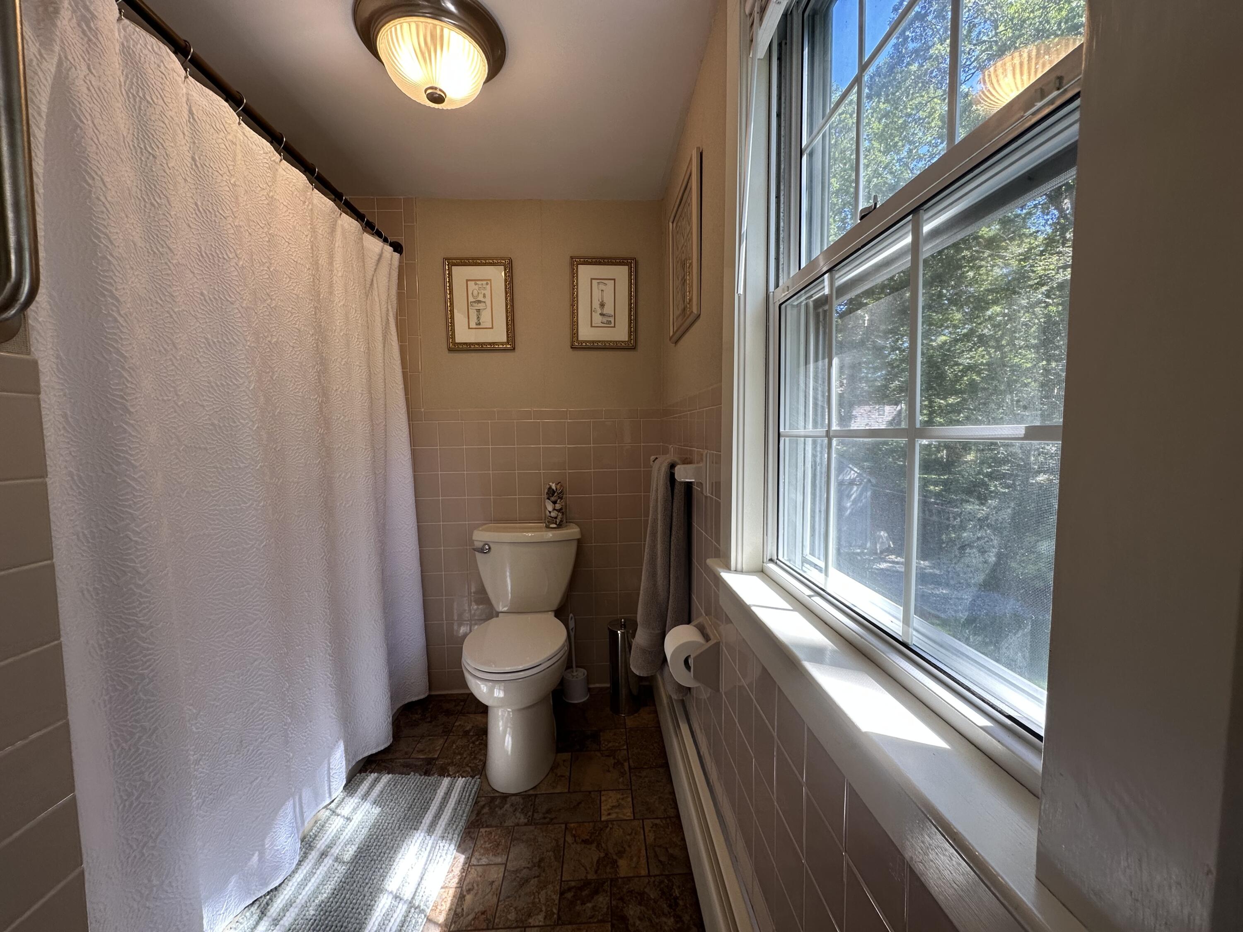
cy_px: 466
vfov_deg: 85.7
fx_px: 503
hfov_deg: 102.1
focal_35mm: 14
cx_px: 622
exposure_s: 1/120
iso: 80
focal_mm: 2.22
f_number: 2.2
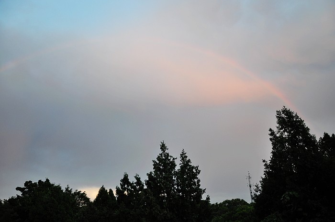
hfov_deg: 67.5
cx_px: 168
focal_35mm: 27
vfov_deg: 47.8
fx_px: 251
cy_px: 111
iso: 200
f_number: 3.5
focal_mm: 18
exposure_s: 1/60
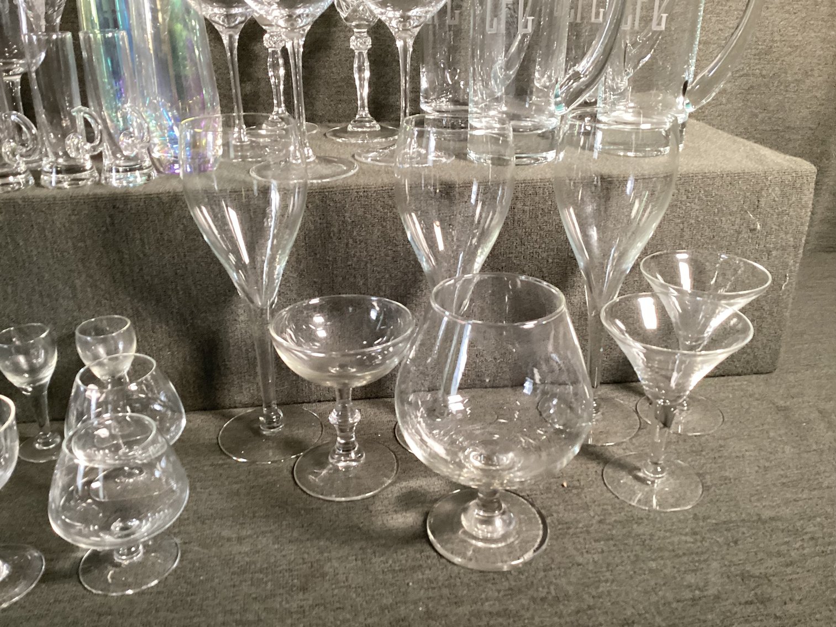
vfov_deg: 45.4
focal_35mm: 31
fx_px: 749
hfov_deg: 58.3
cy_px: 314
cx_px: 418
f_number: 2.4
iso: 250
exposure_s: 1/50
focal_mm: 3.3
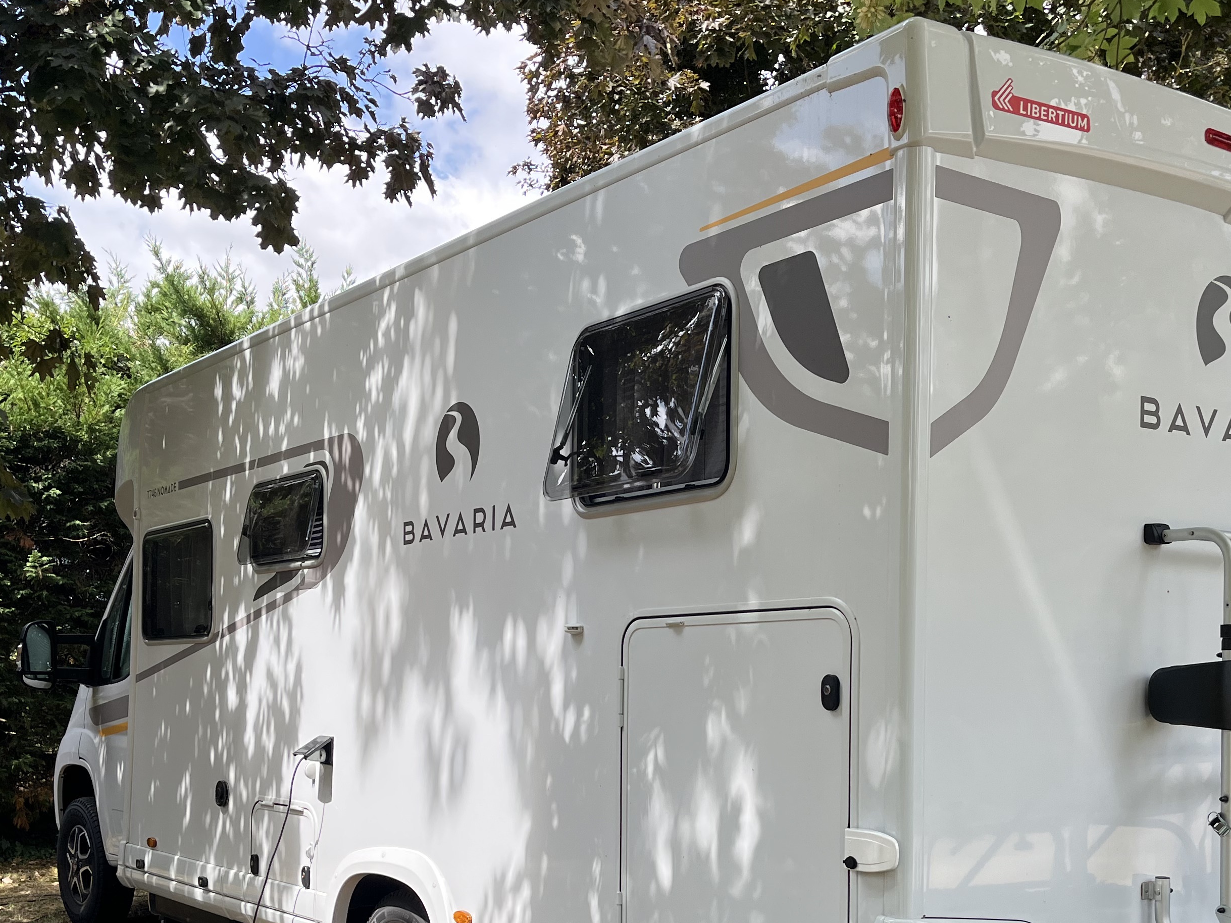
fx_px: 1529
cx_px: 629
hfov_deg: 43.9
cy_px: 690
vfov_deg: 33.0
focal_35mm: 43
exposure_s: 1/827
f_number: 1.6
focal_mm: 5.1
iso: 50
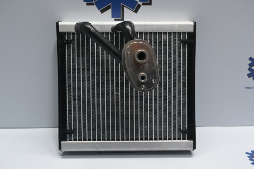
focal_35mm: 60
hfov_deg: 33.4
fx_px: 423
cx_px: 127
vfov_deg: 22.6
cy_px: 84
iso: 1000
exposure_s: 1/60
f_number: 5.6
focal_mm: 40
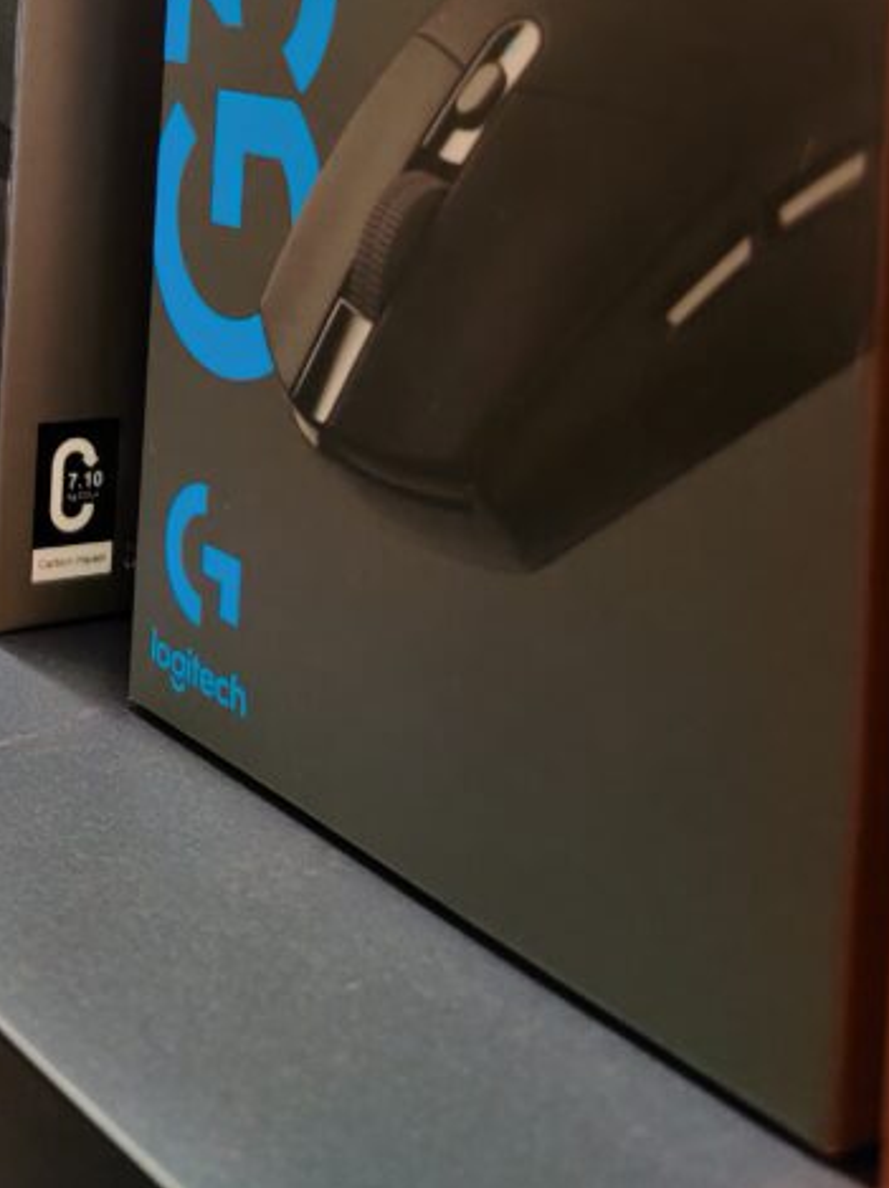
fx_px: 2023
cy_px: -99
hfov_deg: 24.0
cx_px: 58
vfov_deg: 29.7
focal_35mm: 59
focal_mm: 4.75
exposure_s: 1/33
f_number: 1.65
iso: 320
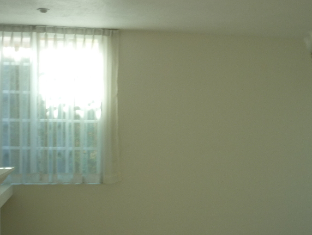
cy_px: 167
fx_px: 469
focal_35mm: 52
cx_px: 160
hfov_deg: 36.8
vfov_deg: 27.8
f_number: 2.8
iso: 80
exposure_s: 1/80
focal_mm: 5.5
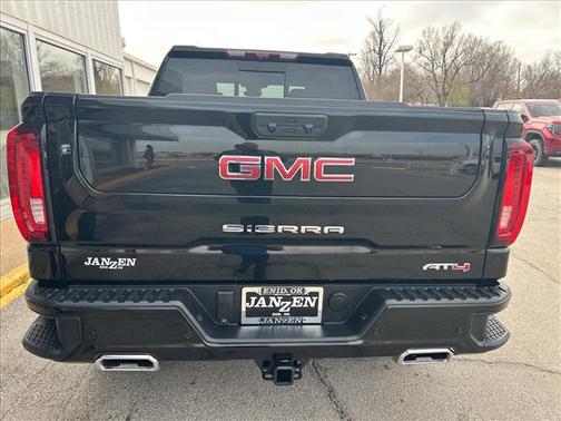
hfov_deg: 67.3
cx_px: 280
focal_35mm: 26
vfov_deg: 53.1
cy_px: 210
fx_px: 421
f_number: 1.5
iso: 50
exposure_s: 1/511
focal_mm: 5.7
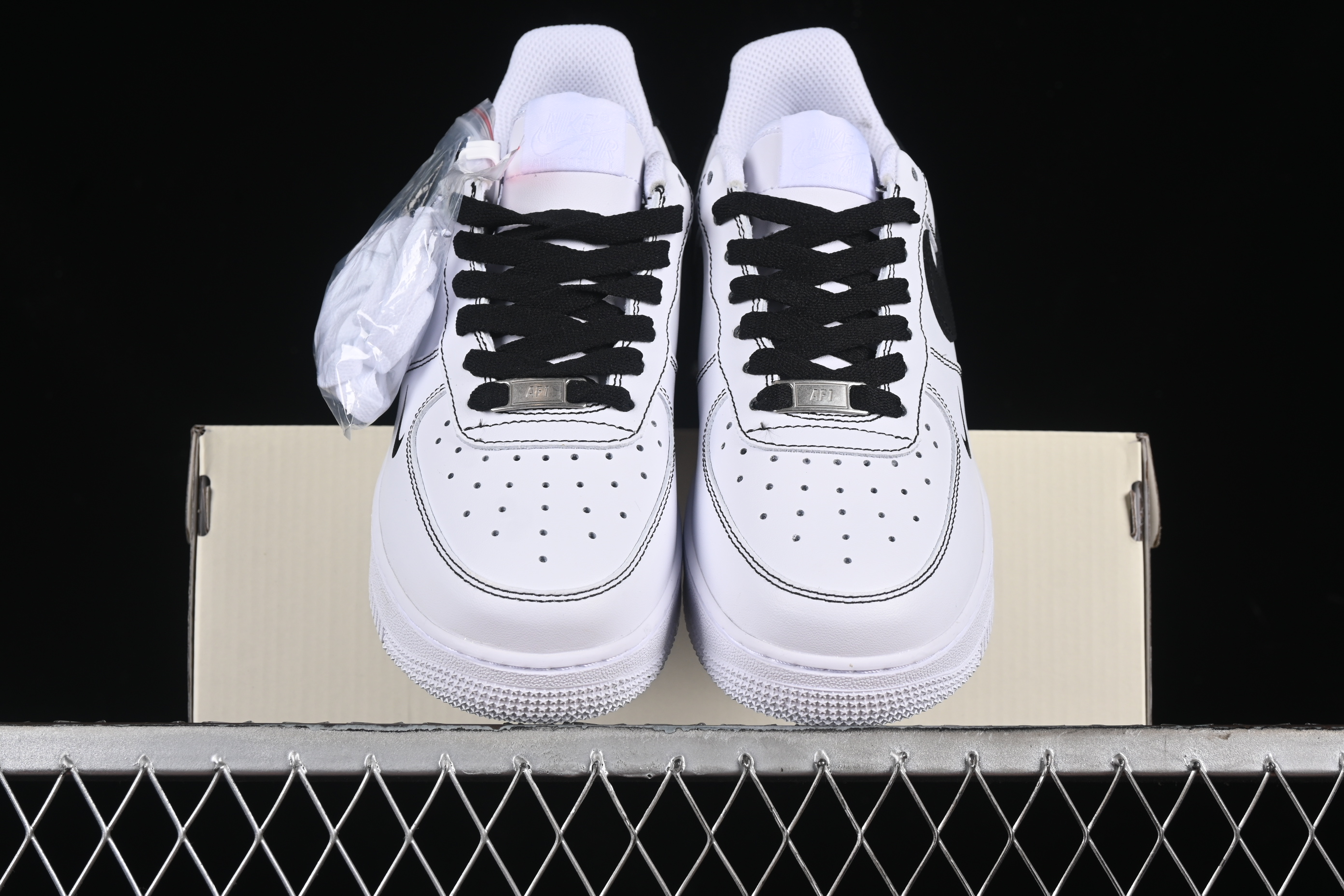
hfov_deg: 27.0
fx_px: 2800
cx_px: 672
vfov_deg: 18.2
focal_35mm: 75
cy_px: 448
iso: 160
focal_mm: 50
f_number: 8
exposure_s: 1/100
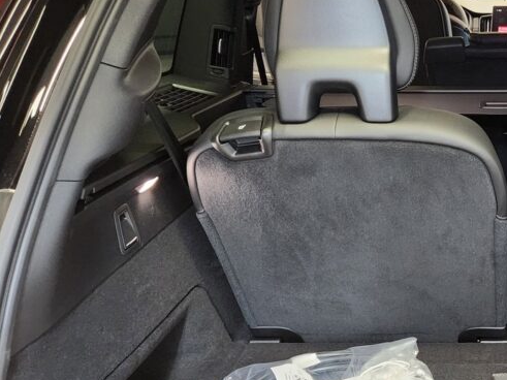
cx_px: 511
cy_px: 244
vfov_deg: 30.1
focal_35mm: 48
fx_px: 703
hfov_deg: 35.7
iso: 1000
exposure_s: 1/60
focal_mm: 5.4
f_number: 1.8
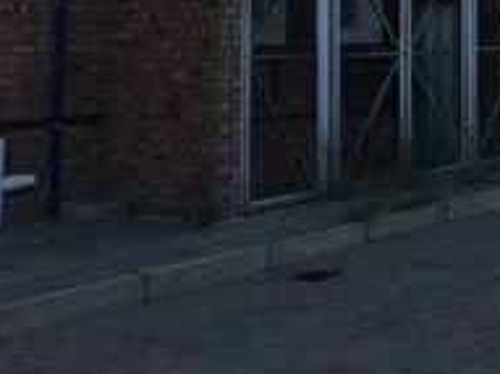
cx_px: 647
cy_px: -82
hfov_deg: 22.9
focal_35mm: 76
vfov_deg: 18.3
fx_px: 1097
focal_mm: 4.15
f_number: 2.2
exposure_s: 1/1350
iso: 25
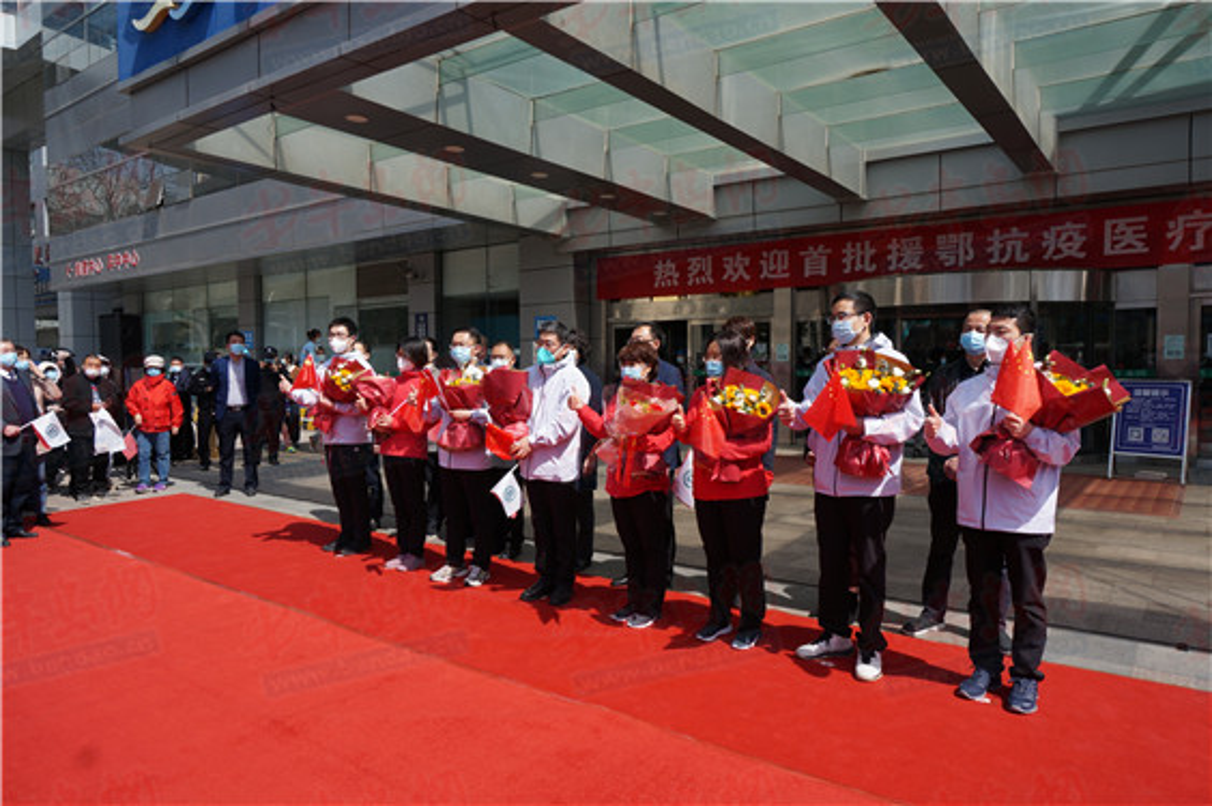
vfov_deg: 53.0
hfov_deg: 73.8
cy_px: 403
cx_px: 606
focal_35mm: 24
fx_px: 807
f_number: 9
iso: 100
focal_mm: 16
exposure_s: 1/160
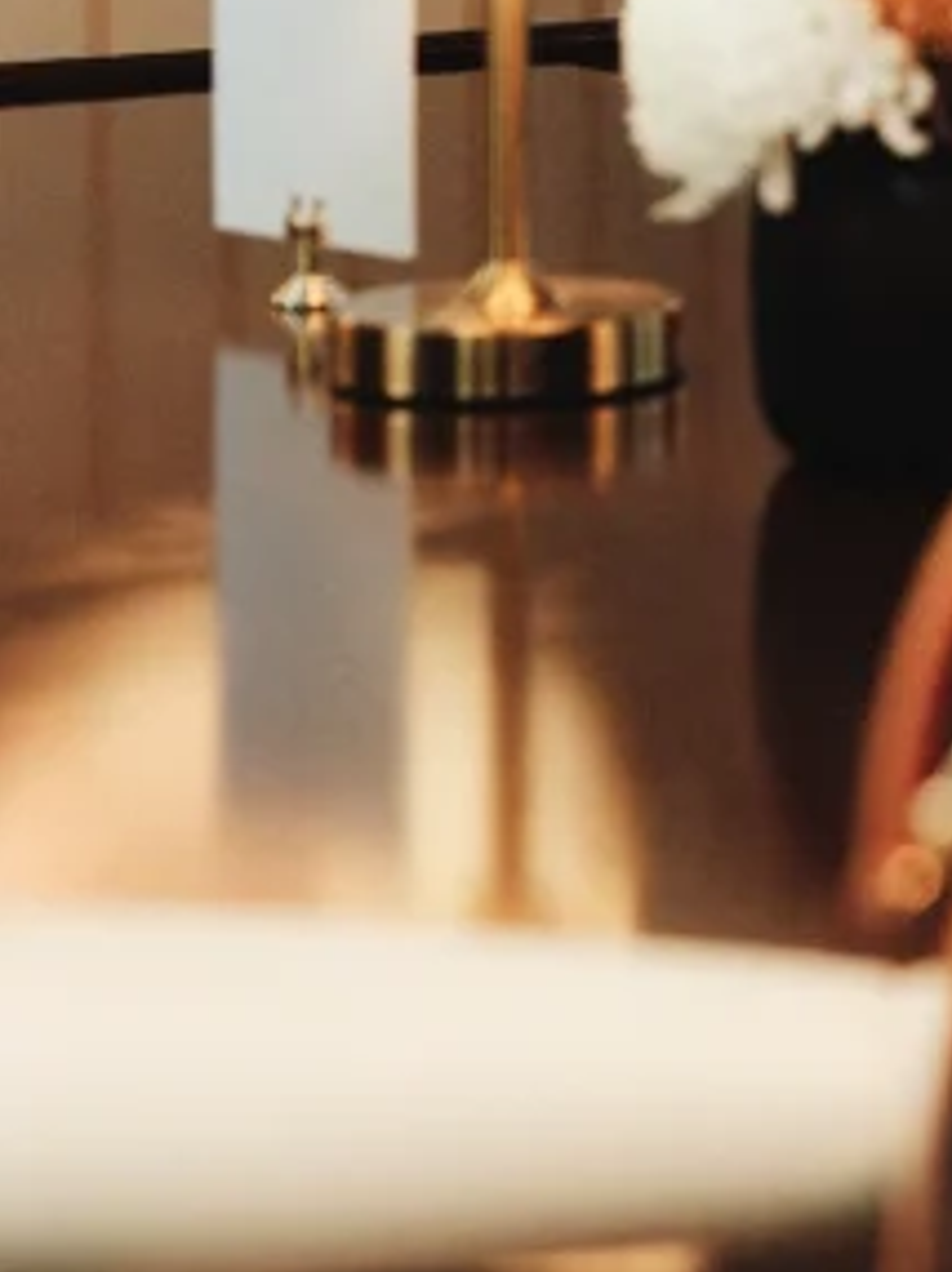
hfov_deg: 10.8
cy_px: 98
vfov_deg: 15.1
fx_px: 4737
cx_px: 1704
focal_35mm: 129
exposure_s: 1/125
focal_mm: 45
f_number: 4
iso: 10000
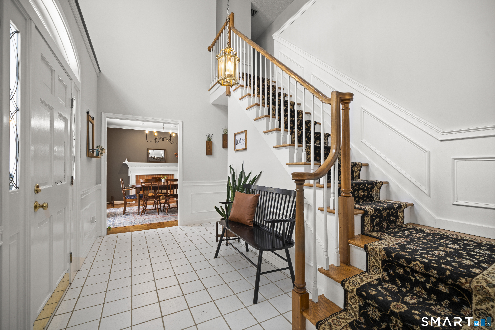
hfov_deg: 100.4
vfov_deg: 77.3
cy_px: 165
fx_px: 206
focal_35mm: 15
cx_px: 248
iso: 320
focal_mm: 15
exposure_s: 1/10
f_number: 7.1
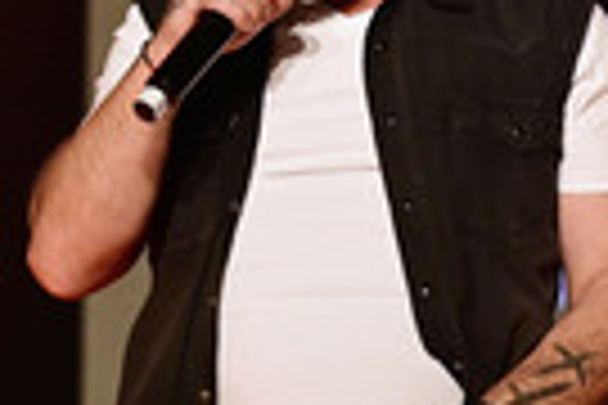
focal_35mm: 666
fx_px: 11247
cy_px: 207
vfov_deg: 2.1
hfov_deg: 3.1
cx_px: 295
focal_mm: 200
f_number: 2.8
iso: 5000
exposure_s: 1/320
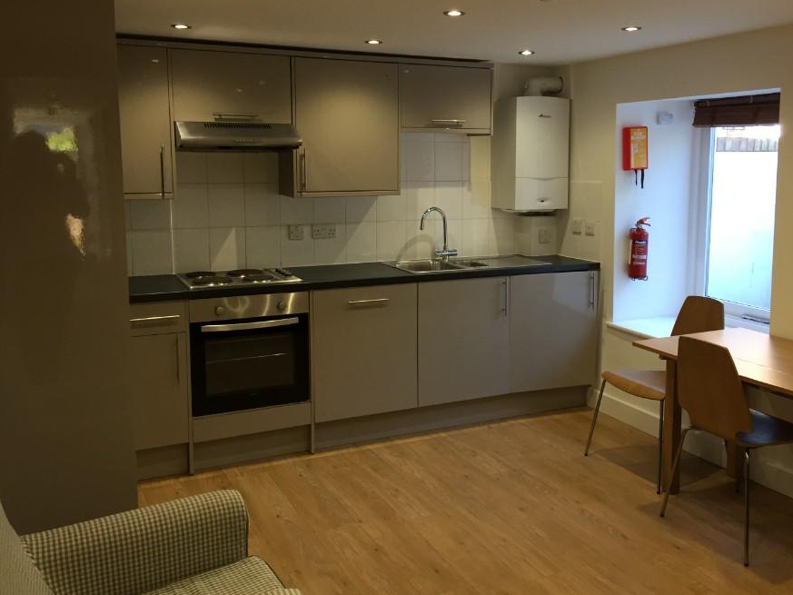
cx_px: 450
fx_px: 779
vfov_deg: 41.7
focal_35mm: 34
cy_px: 255
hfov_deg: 53.8
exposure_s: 1/33
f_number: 2.2
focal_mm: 4.15
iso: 50
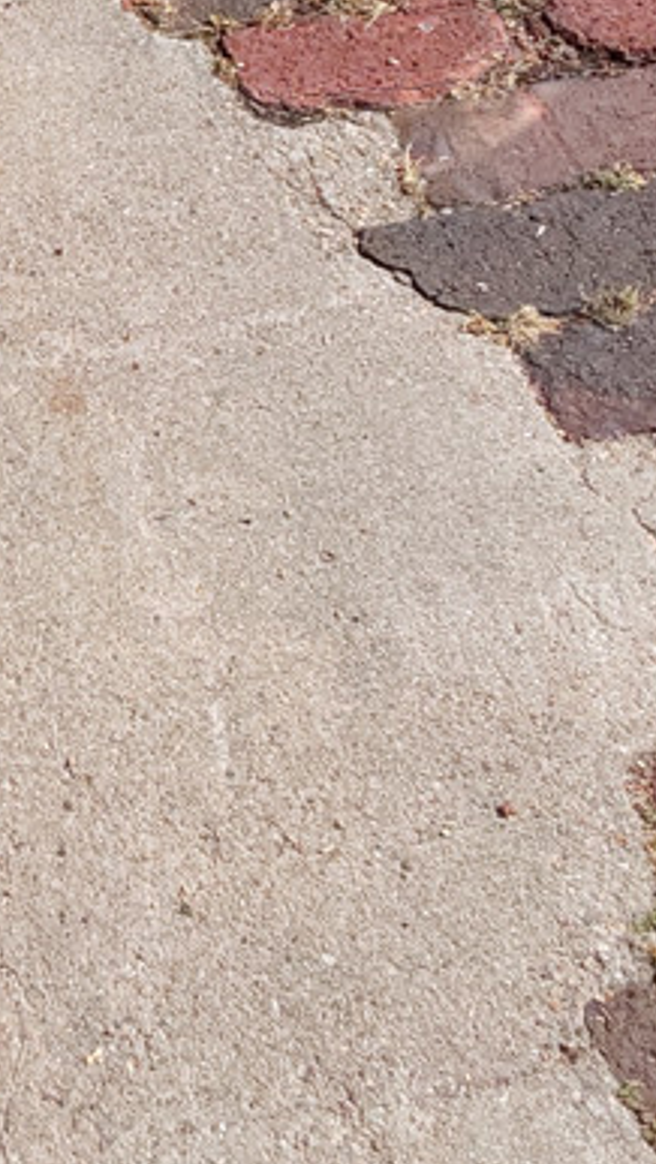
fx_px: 2595
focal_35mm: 84
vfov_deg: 25.0
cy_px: 280
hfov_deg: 13.4
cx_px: -390
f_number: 1.9
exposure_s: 1/2118
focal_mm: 2.91
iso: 50
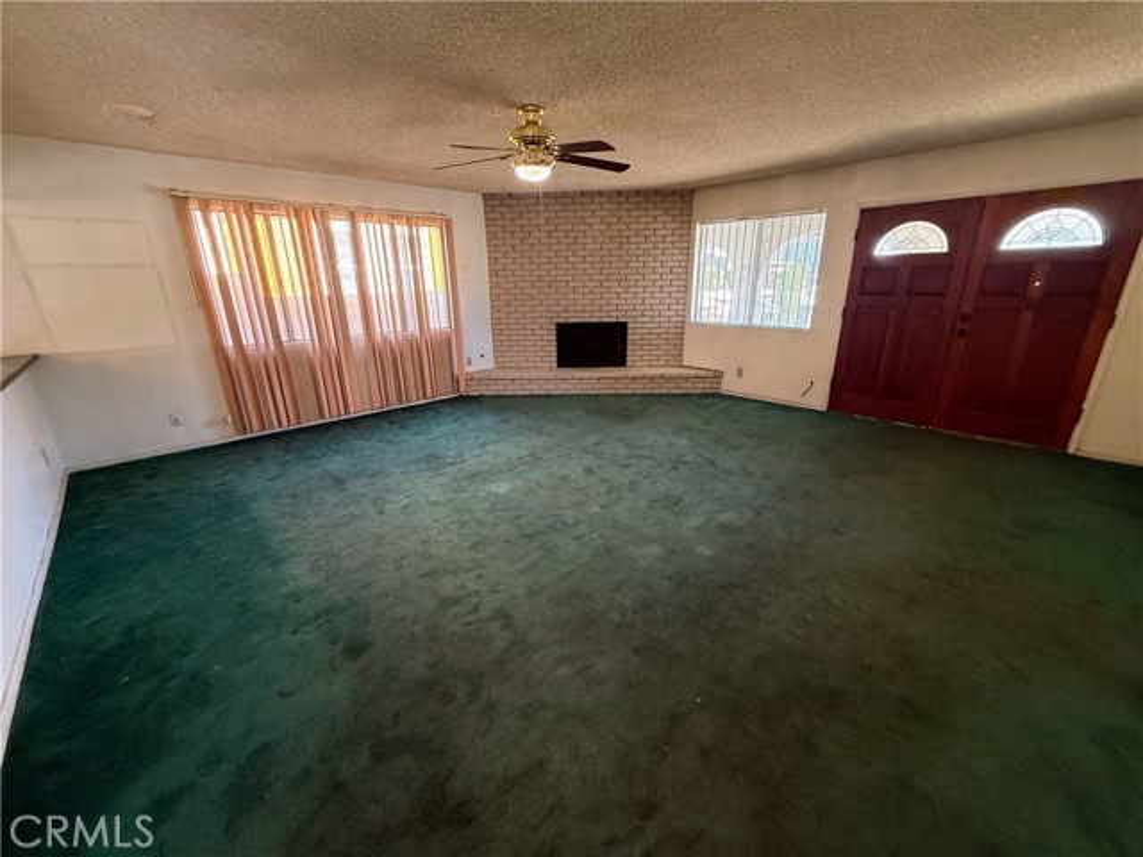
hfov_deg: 102.1
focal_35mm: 14
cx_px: 572
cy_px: 428
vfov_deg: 85.7
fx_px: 462
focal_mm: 2.22
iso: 500
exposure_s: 1/120
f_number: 2.2
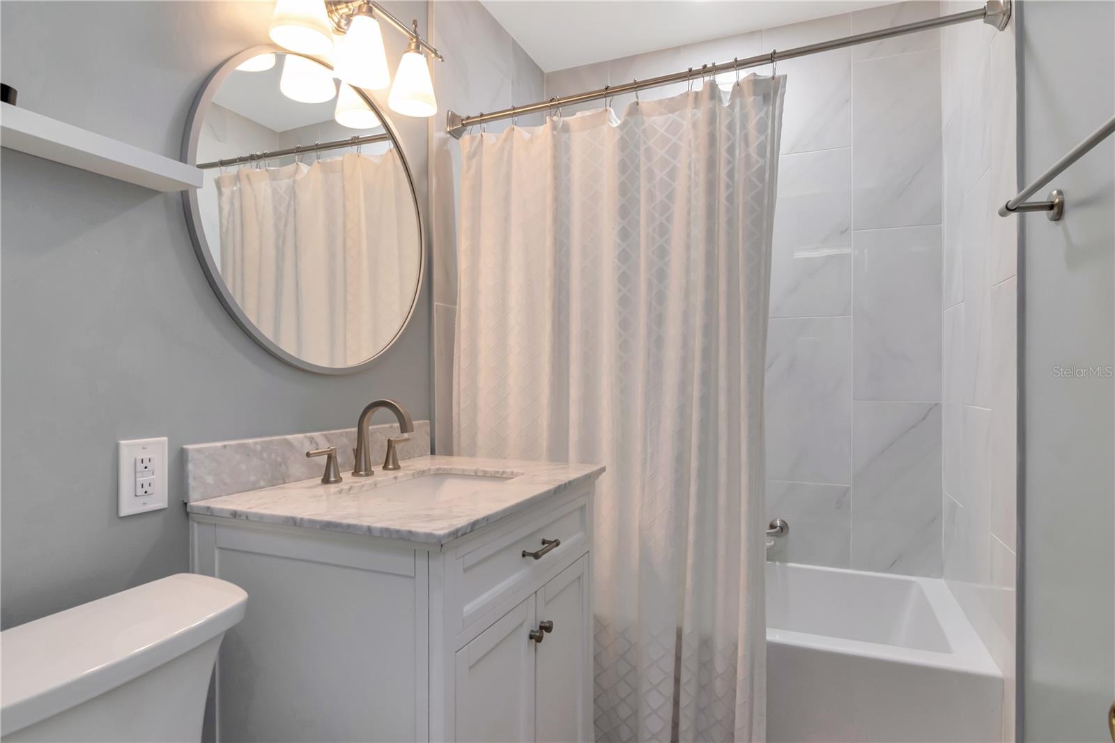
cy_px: 372
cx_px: 558
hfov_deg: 85.4
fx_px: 604
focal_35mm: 20
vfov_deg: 63.2
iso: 800
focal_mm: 13
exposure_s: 1/13
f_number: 14
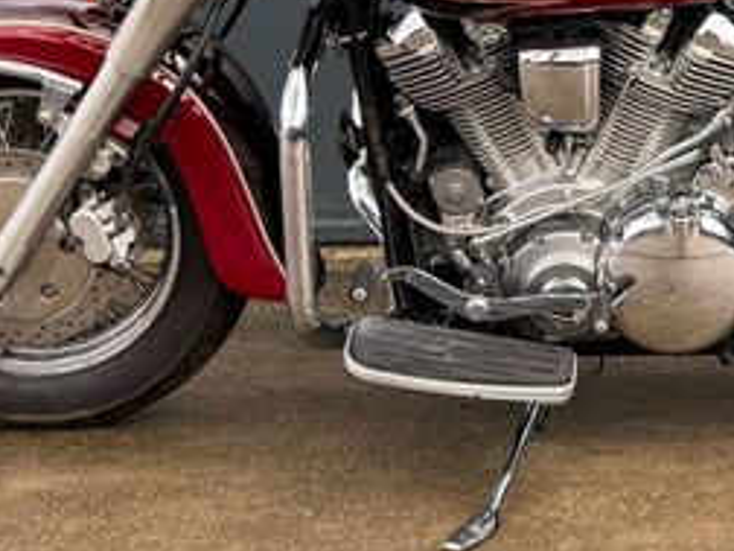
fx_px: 1293
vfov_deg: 22.7
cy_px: -44
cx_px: 693
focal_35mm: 61
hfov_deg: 30.0
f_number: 1.78
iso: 50
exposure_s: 1/135
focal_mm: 6.76
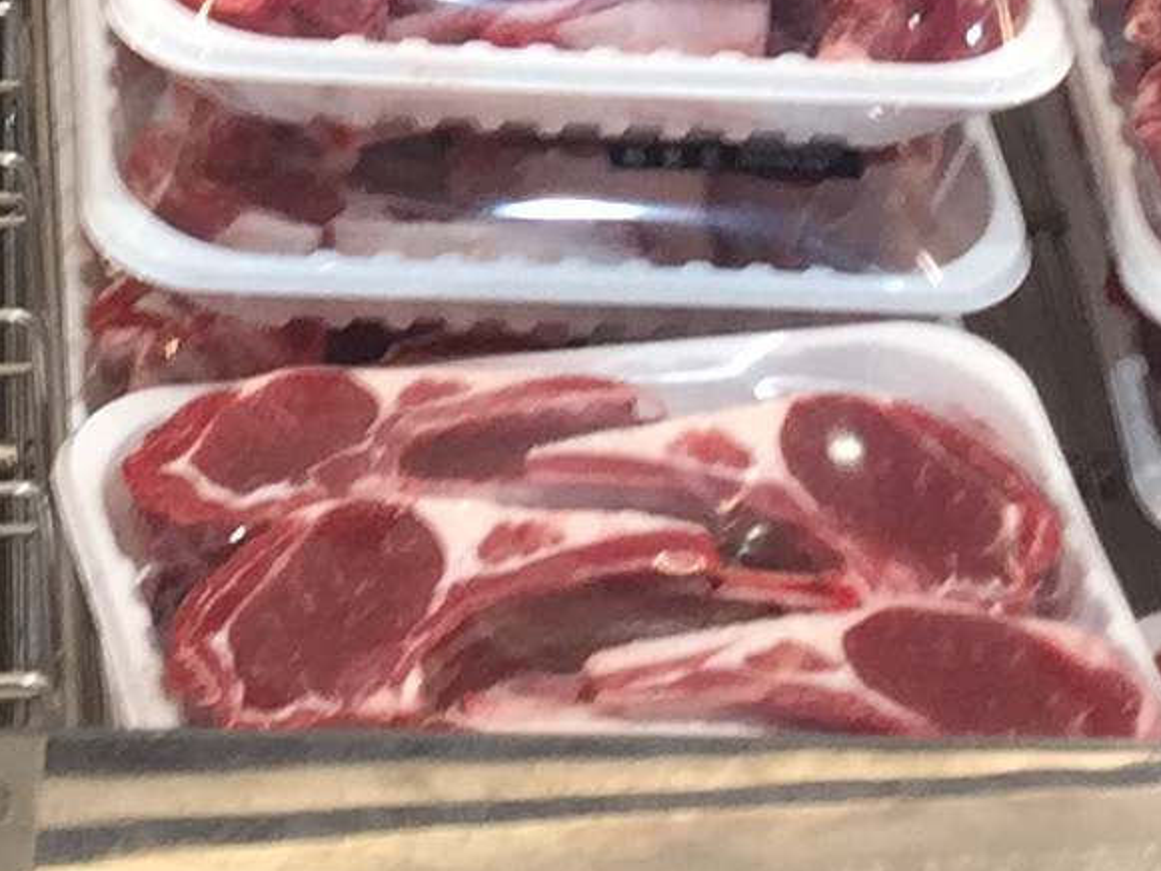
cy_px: -1486
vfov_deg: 8.1
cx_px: 400
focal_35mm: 163
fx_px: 5468
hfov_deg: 12.1
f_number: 2.2
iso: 40
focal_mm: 4.15
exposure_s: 1/50
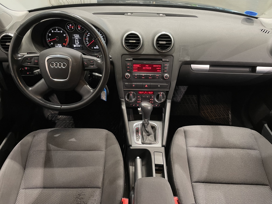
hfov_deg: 67.3
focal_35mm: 26
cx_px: 136
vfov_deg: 53.1
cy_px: 102
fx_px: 204
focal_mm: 4.2
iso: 160
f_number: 1.6
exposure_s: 1/60
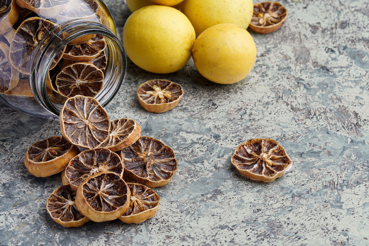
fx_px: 1384
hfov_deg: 15.2
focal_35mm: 135
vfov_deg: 10.2
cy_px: 123
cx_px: 184
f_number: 9
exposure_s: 1/125
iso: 160
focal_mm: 90
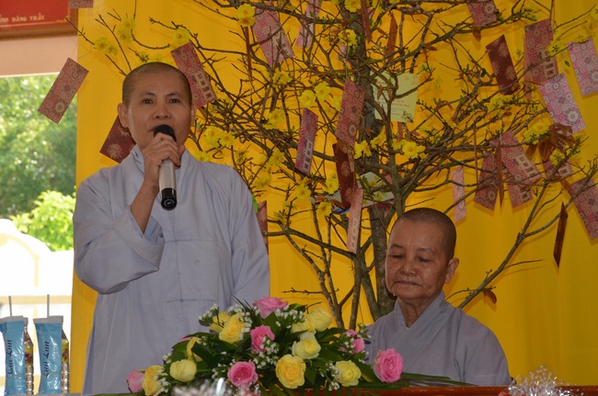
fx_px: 2612
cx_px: 299
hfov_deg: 13.1
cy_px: 198
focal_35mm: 158
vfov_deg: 8.7
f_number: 11
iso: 1000
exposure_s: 1/250
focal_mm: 105
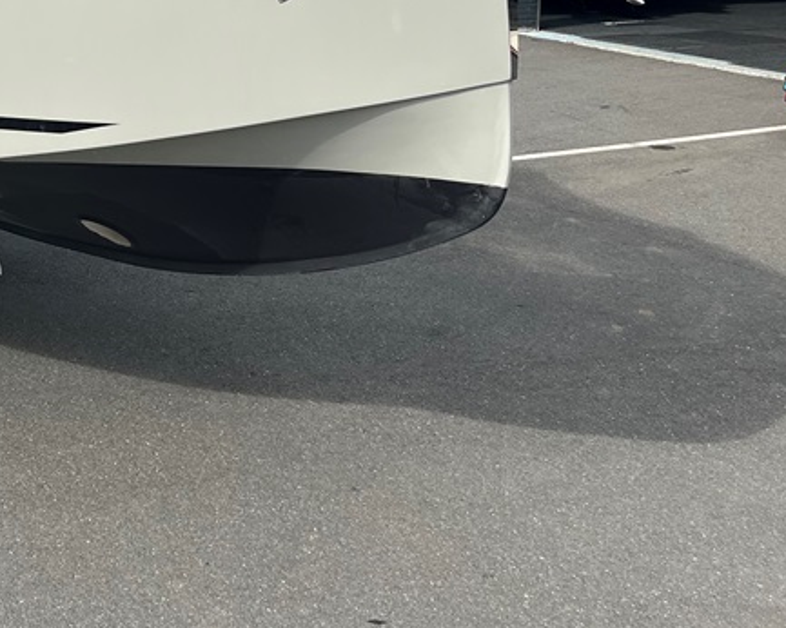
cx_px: -15
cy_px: -64
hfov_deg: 29.3
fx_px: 1395
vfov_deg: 23.8
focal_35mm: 60
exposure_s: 1/3135
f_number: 1.6
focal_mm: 5.1
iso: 50
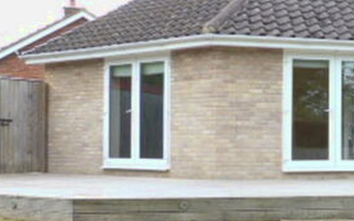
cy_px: 140
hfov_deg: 29.5
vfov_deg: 20.3
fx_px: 618
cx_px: 368
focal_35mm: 64
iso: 100
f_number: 3.3
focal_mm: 4.3
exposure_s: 1/200
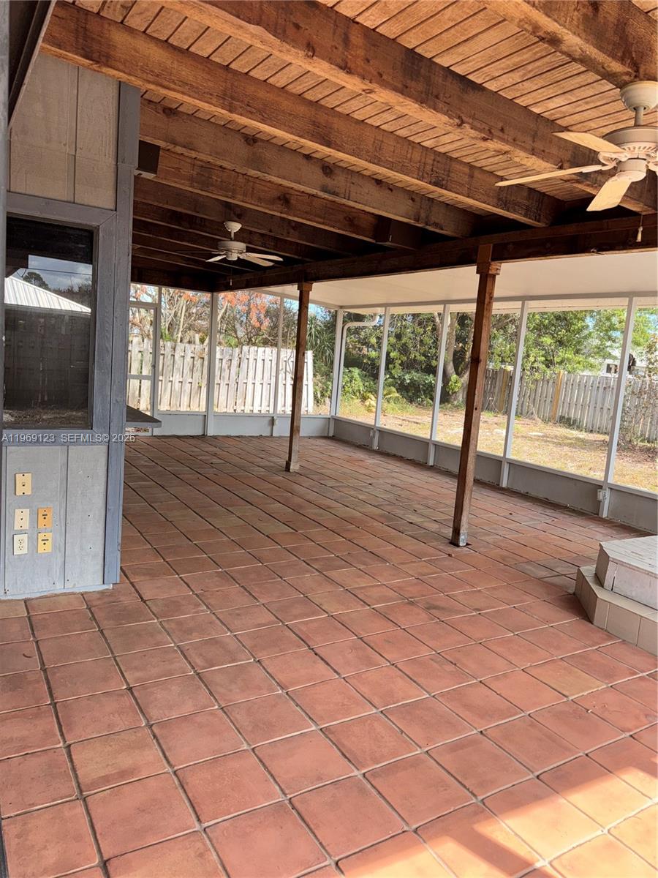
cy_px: 439
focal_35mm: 24
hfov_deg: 56.8
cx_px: 329
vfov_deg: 71.6
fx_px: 608
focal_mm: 6.76
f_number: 1.78
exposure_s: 1/481
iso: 50
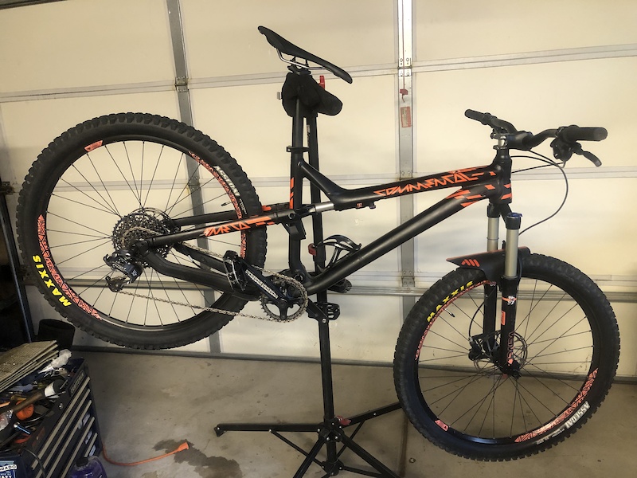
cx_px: 318
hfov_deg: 63.4
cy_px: 239
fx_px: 515
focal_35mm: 28
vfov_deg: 49.7
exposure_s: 1/15
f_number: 1.8
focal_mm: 3.99
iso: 100
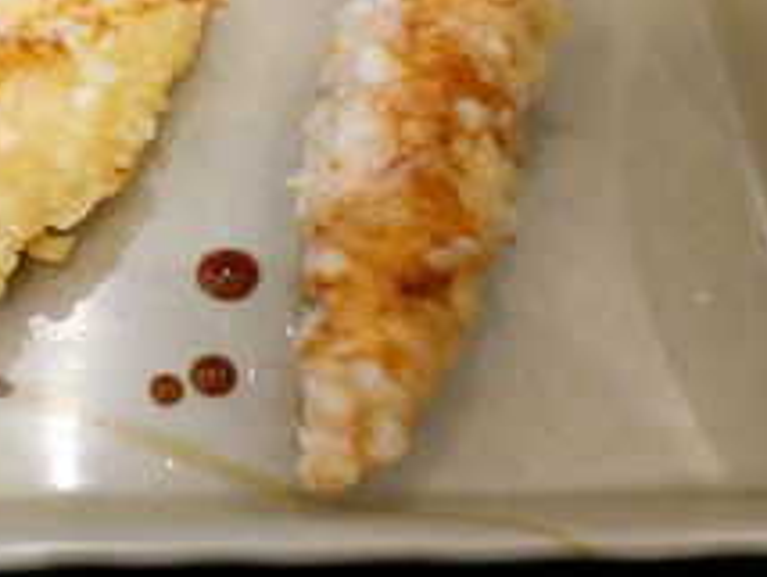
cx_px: 143
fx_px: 1242
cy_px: 75
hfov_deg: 33.2
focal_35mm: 56
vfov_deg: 25.5
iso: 80
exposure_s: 1/59
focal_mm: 4.06
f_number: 1.94
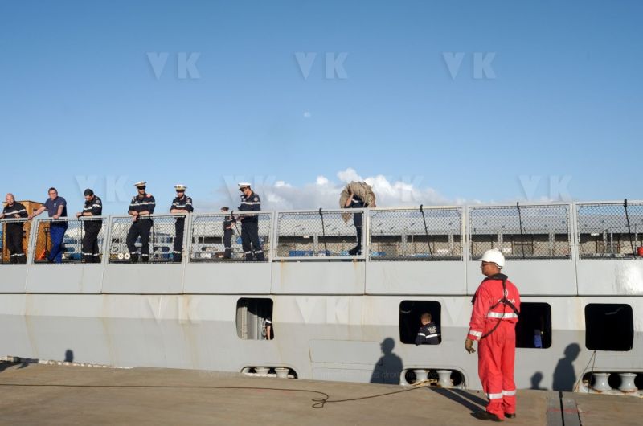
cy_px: 213
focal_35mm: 36
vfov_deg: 36.7
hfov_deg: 53.2
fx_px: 642
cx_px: 322
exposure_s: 1/400
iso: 100
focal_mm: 24
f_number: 8
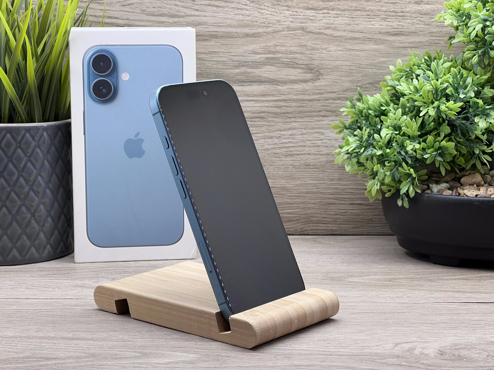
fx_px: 1099
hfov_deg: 25.3
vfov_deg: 19.1
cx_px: 247
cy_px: 185
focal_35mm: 77
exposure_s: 1/100
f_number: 2.8
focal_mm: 9
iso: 80
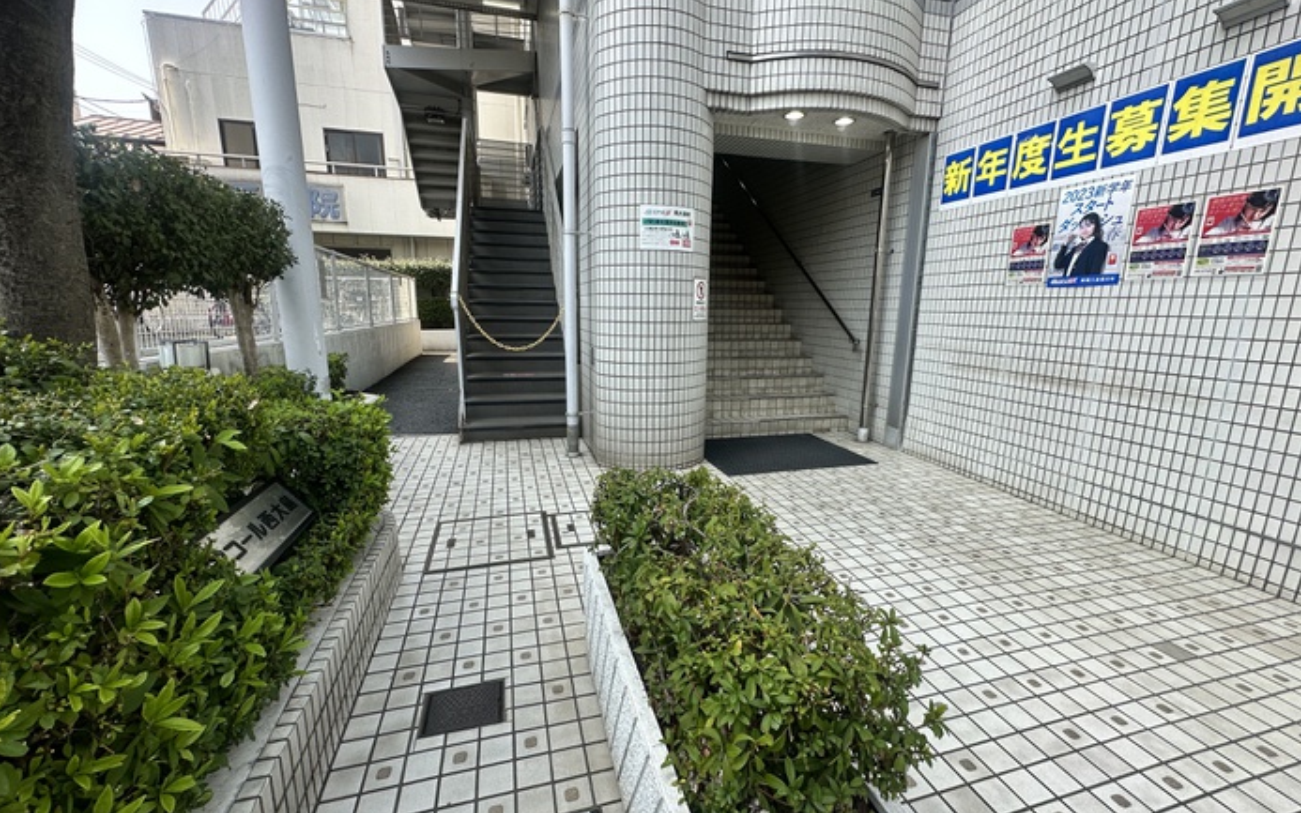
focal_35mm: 15
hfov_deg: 101.5
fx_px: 532
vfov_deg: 74.8
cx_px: 651
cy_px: 416
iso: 40
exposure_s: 1/424
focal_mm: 2.22
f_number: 2.2
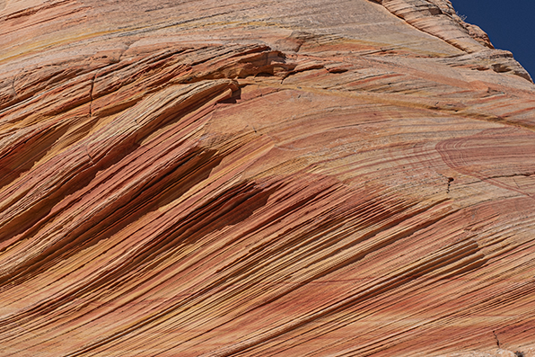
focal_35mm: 146
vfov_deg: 9.4
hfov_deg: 14.0
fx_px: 2169
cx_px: 138
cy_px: 155
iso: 100
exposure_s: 1/160
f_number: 7.1
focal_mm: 58
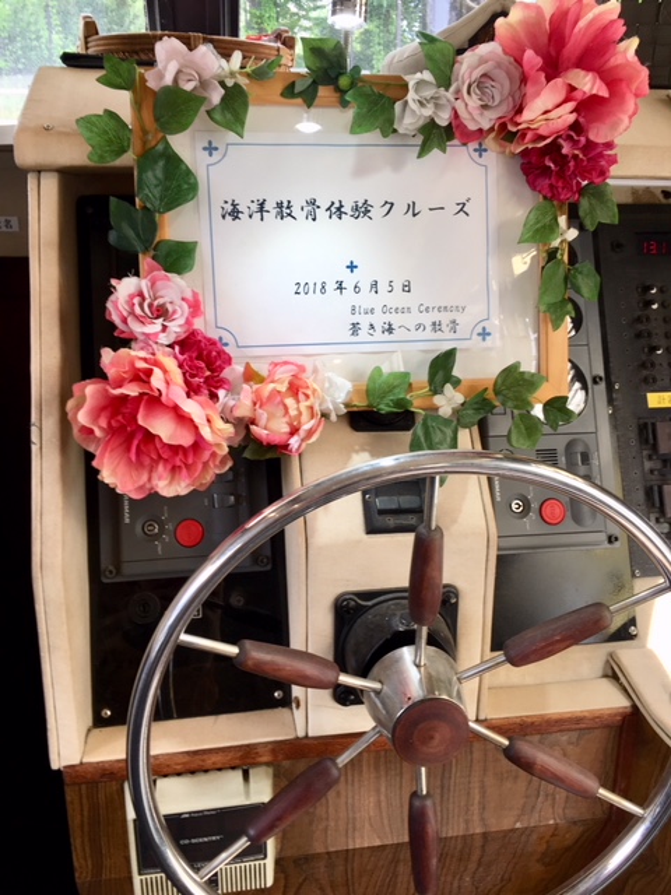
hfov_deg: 48.2
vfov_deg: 61.7
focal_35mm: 29
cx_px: 336
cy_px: 448
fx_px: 750
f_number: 2.2
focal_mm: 4.15
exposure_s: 1/60
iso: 25
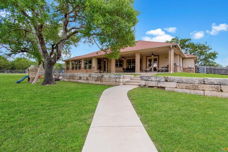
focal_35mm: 16
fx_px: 101
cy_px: 74
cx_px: 120
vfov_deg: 73.7
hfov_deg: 96.7
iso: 500
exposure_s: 1/640
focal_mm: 10
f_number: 7.1
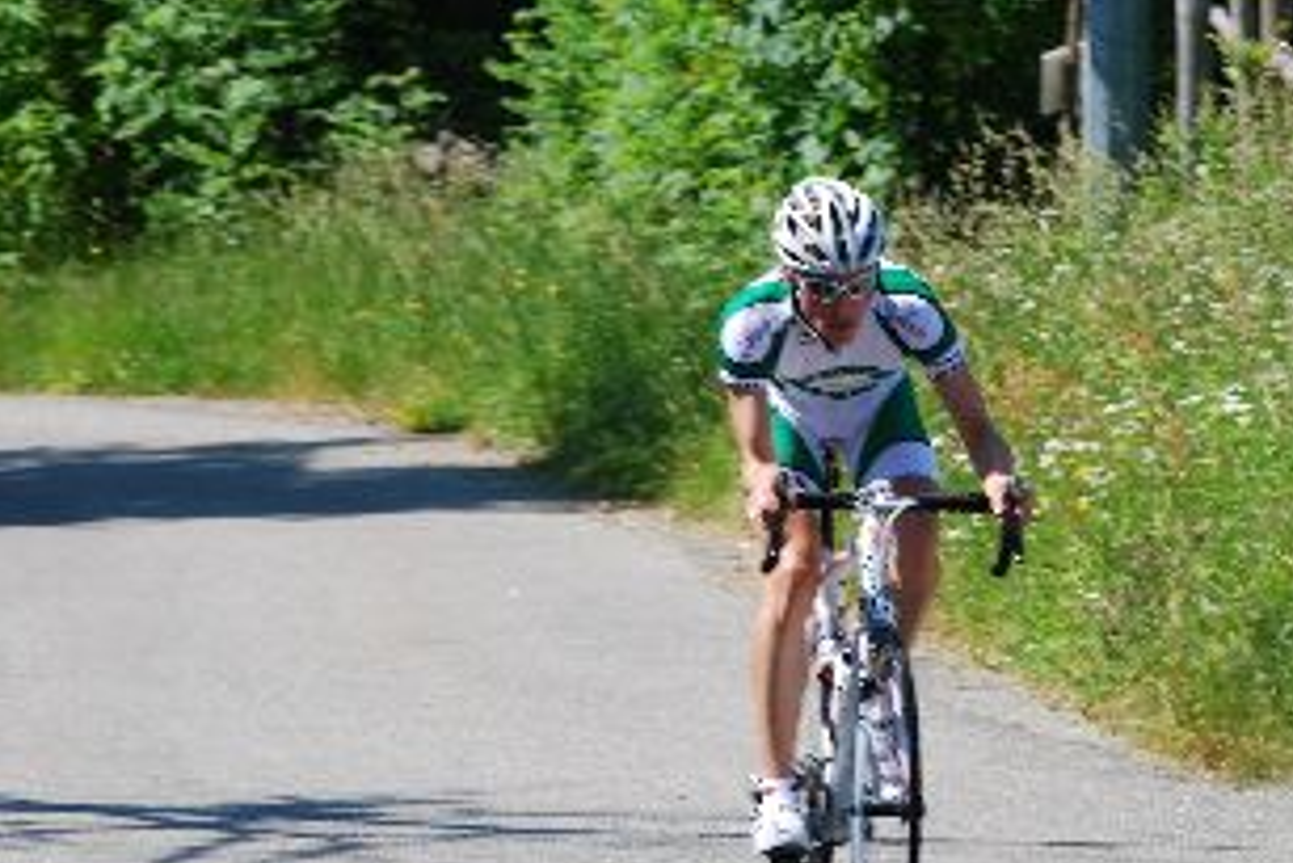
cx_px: 838
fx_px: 12648
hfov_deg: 5.9
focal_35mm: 352
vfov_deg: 3.9
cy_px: 427
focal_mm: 160
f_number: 9
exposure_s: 1/125
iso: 100
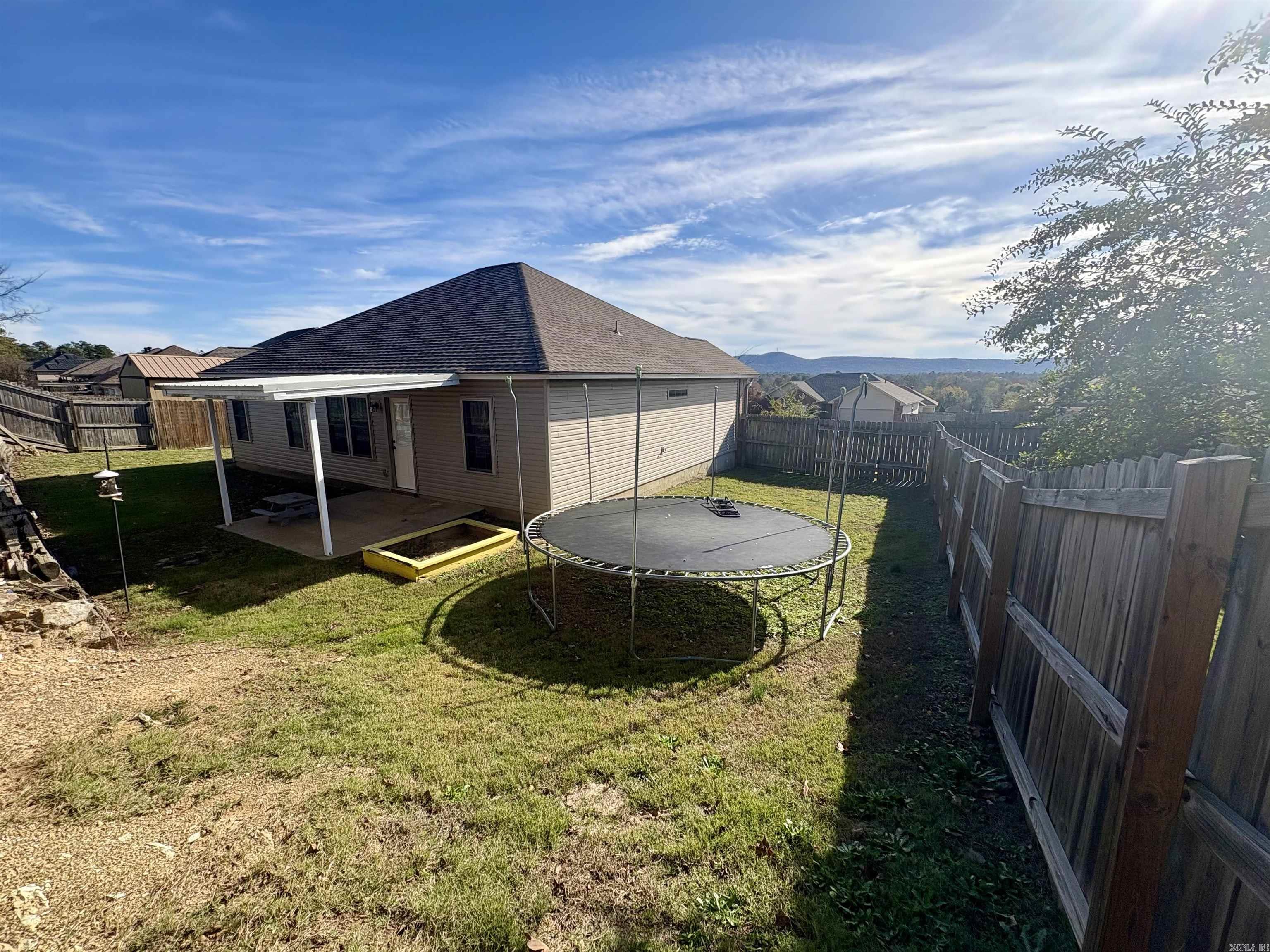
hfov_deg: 102.1
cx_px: 635
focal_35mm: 14
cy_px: 476
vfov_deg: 85.7
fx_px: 514
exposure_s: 1/1832
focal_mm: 2.22
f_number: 2.2
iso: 64
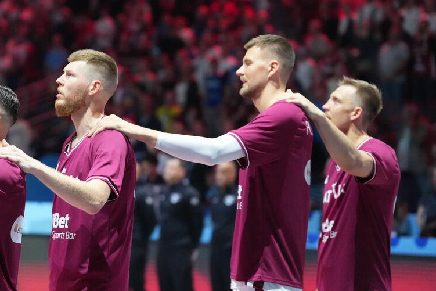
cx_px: 109
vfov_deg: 7.3
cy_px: 131
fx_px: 2265
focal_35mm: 187
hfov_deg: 11.0
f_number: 2.8
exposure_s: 1/640
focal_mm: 117
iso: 6400
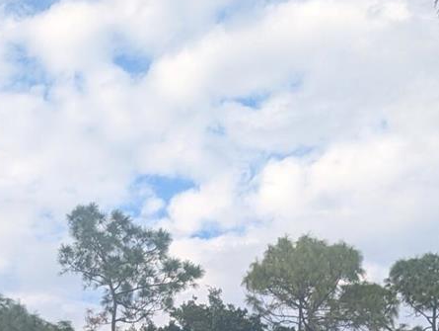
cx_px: 110
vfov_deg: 12.0
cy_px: 664
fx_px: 1397
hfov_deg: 17.8
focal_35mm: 110
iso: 21
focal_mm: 6.9
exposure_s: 1/336
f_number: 1.68
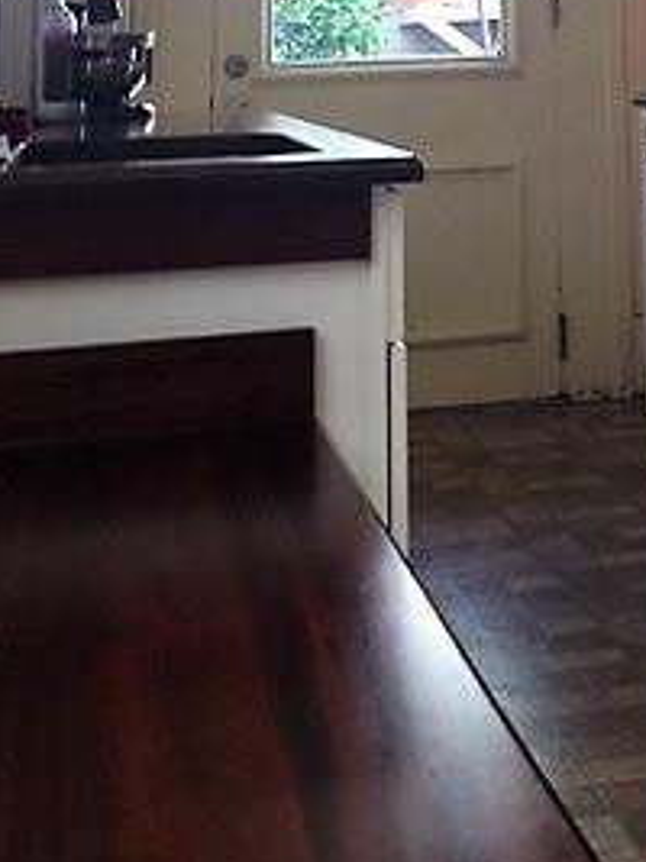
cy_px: -152
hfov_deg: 17.2
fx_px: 2092
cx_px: 640
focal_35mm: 84
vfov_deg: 21.7
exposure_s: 1/60
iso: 50
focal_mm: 4.28
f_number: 2.4
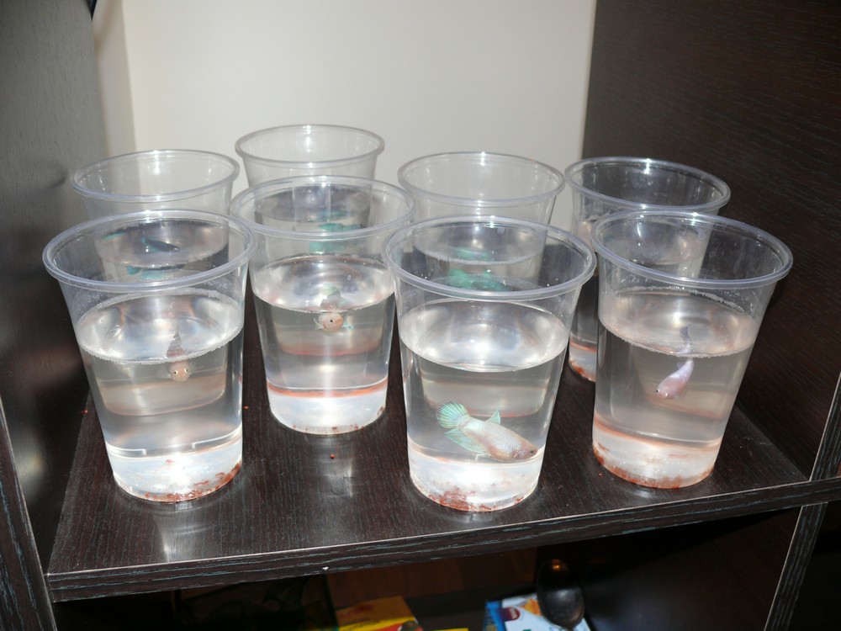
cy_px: 316
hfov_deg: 52.6
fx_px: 850
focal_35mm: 35
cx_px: 420
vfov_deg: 40.7
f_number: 2.8
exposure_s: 1/30
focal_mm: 7.4
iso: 100
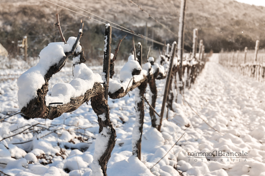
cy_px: 88
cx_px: 132
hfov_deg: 35.1
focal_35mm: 57
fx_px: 419
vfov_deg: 23.7
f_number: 5
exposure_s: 1/1600
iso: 200
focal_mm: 38
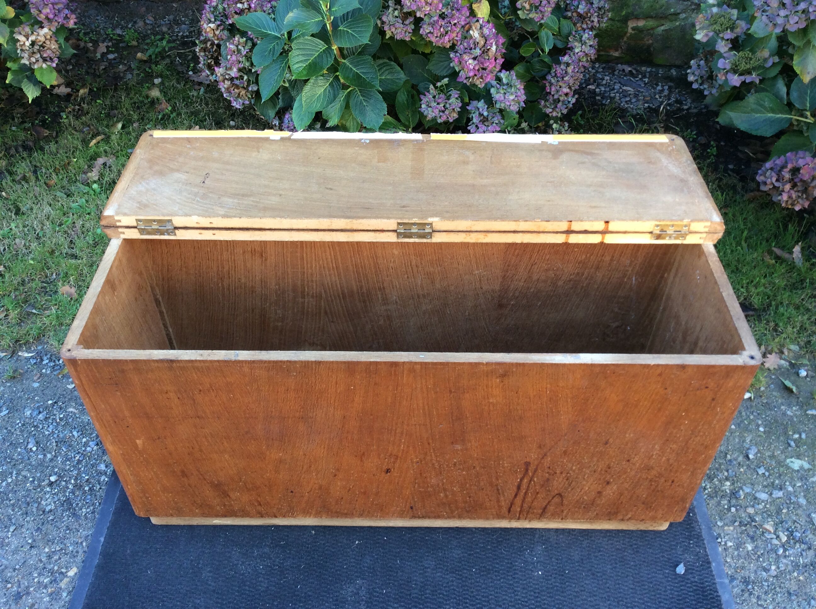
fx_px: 753
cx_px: 408
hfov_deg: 56.9
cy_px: 304
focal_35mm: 32
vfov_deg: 44.1
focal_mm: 3.3
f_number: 2.4
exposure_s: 1/50
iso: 40
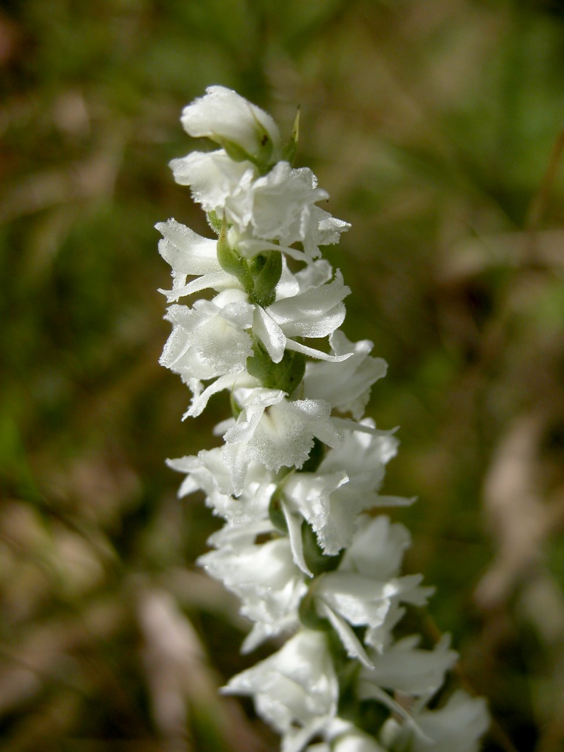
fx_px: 2172
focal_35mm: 100
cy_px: 376
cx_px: 282
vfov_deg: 19.6
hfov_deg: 14.8
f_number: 3.6
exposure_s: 1/2000
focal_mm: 25.4
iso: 100
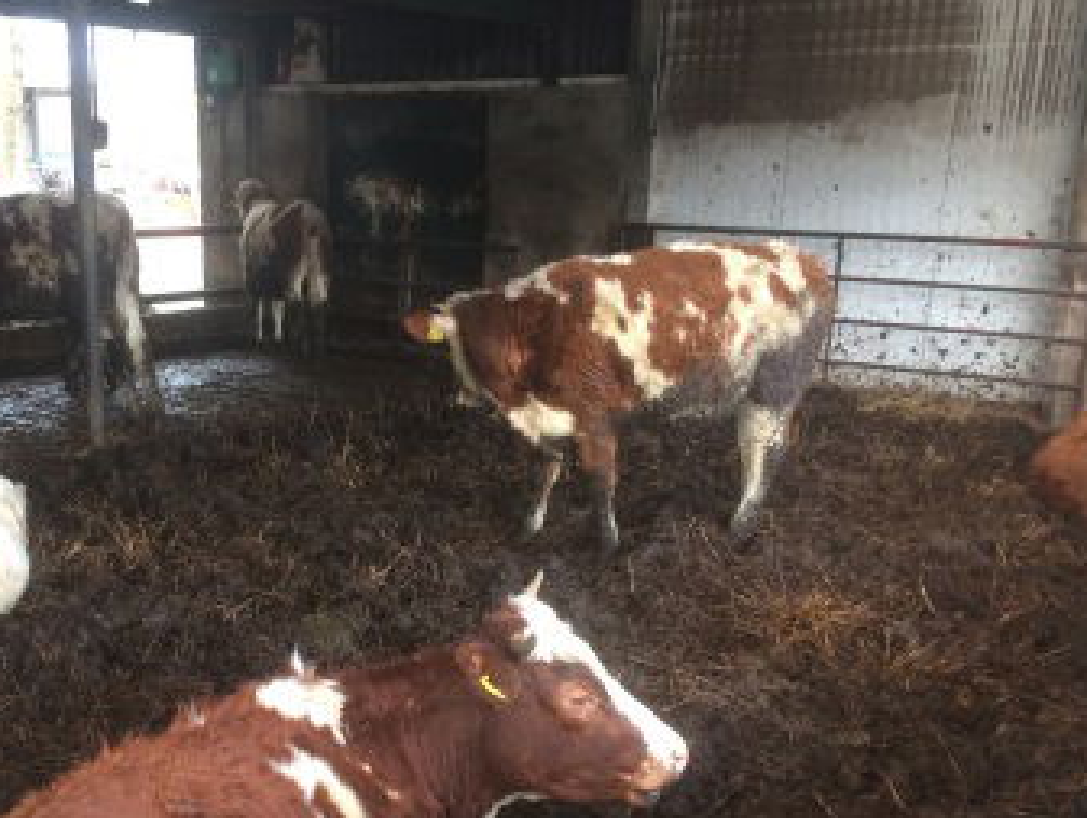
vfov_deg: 33.2
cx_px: 375
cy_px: 577
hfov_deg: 43.3
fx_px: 1352
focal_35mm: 43
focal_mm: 4.15
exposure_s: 1/33
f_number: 2.2
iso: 64
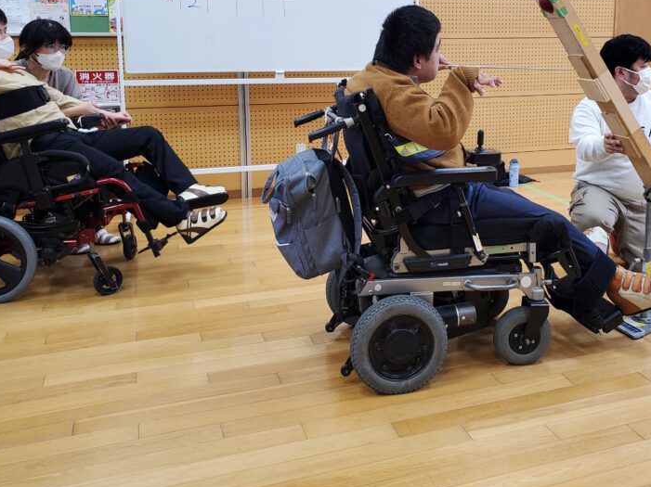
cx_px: 421
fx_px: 714
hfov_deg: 48.4
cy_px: 135
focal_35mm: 38
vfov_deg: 37.0
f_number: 2.4
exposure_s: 1/120
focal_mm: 4.3
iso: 160
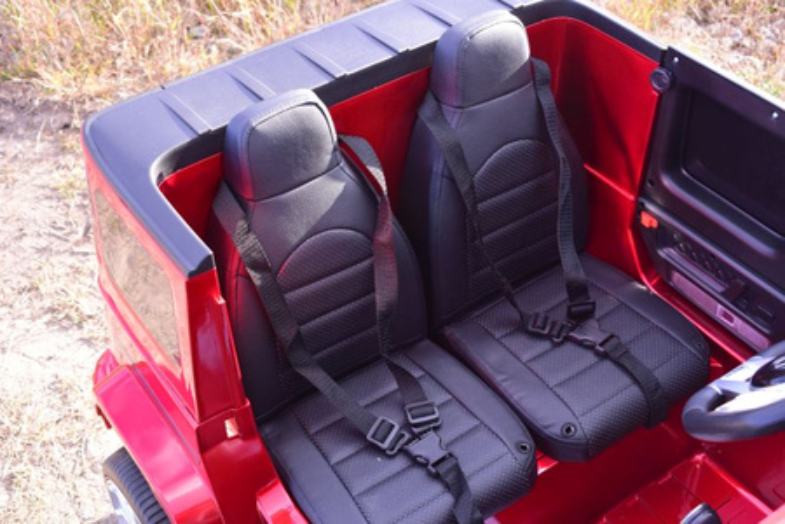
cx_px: 392
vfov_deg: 28.1
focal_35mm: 48
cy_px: 262
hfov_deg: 41.1
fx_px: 1047
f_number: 7.1
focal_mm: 32
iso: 800
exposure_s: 1/250
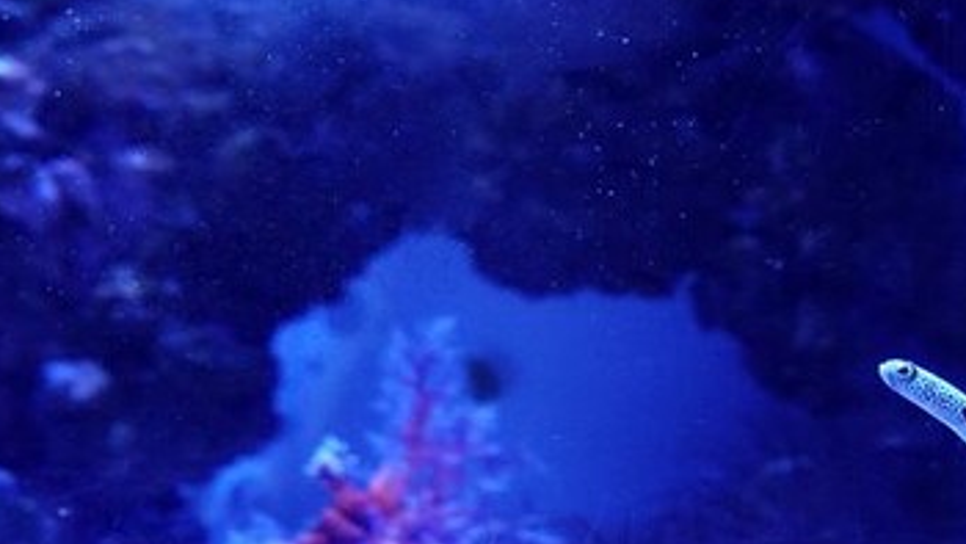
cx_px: 1010
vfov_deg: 9.9
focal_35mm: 122
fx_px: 3125
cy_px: 406
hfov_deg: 17.1
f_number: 4
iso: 800
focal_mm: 17.88
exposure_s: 1/50
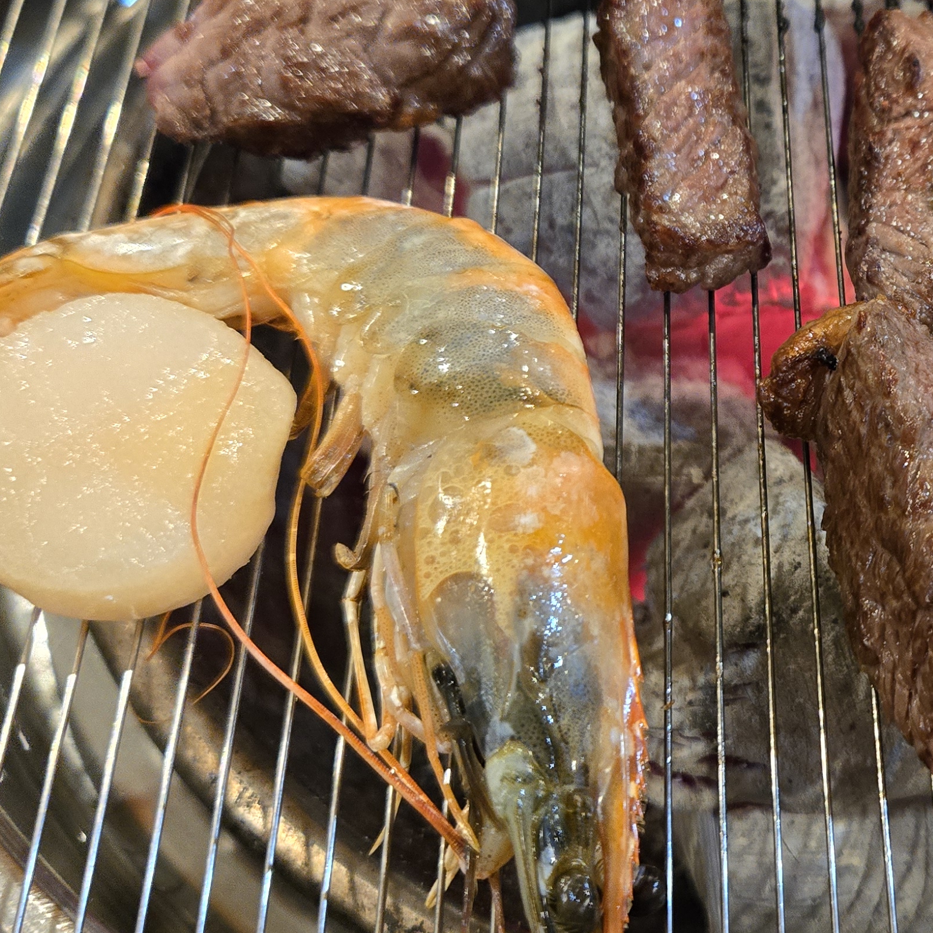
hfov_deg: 31.7
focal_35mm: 51
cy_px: 359
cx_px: 850
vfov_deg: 33.3
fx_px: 1555
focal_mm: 5.4
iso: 640
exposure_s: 1/120
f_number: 1.8
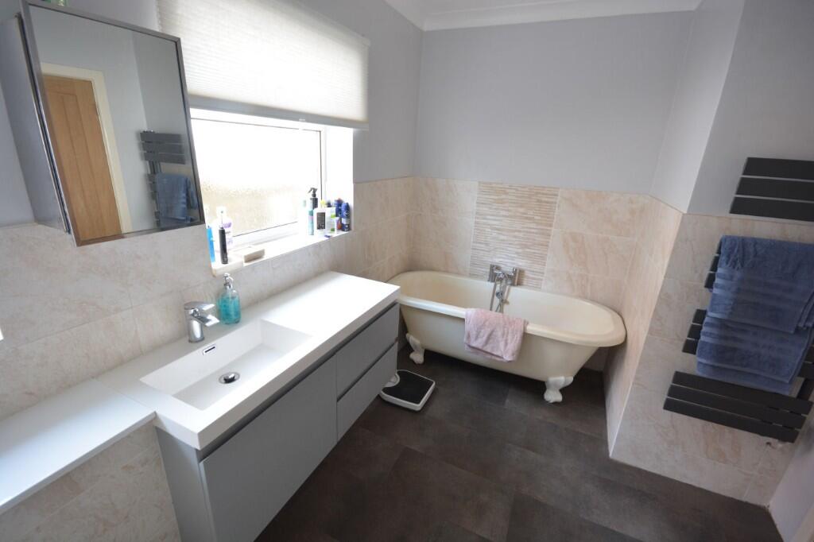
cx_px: 407
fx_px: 339
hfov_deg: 100.4
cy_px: 271
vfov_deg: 77.3
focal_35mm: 15
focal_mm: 10
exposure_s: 1/5
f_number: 8
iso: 400
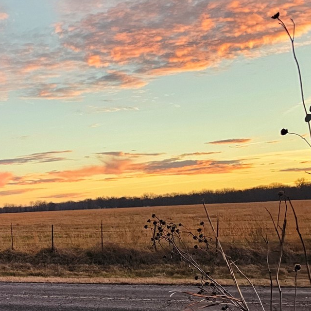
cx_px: -130
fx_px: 620
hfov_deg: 23.6
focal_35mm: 61
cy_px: 310
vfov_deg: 26.7
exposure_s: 1/120
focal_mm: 6.3
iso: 200
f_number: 1.7
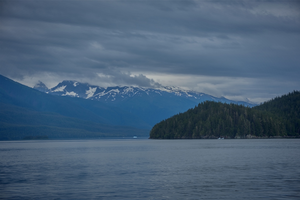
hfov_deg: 18.3
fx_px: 933
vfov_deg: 12.2
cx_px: 150
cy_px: 100
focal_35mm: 112
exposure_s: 1/250
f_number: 8
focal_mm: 112
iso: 100
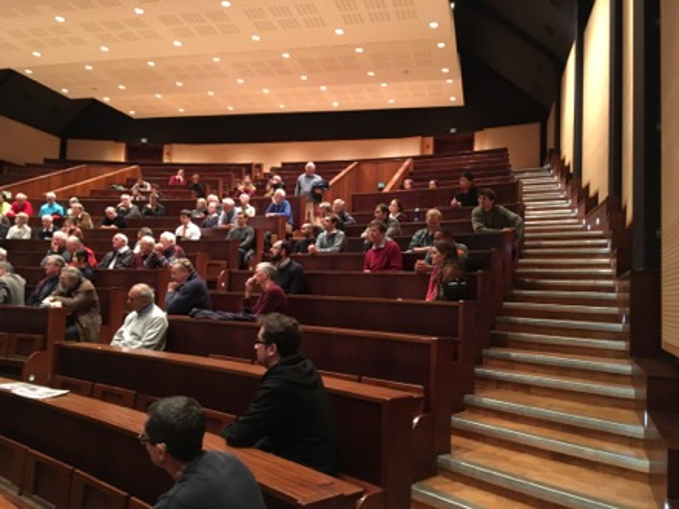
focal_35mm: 29
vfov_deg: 48.2
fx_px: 569
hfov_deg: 61.7
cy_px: 254
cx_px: 340
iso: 400
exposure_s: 1/17
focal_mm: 4.15
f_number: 2.2
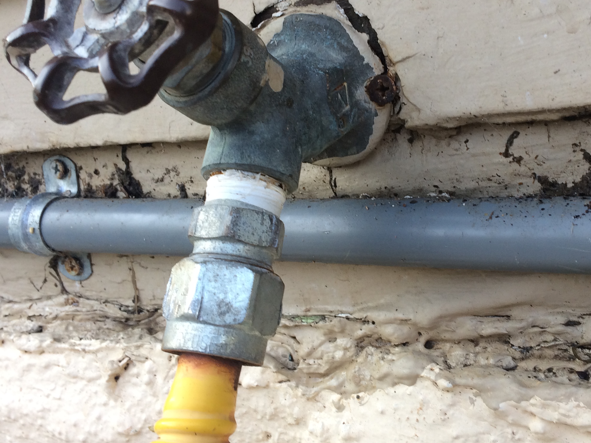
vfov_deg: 30.2
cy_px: 173
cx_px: 364
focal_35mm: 48
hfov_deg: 39.4
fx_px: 820
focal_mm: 4.15
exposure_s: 1/120
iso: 32
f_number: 2.2
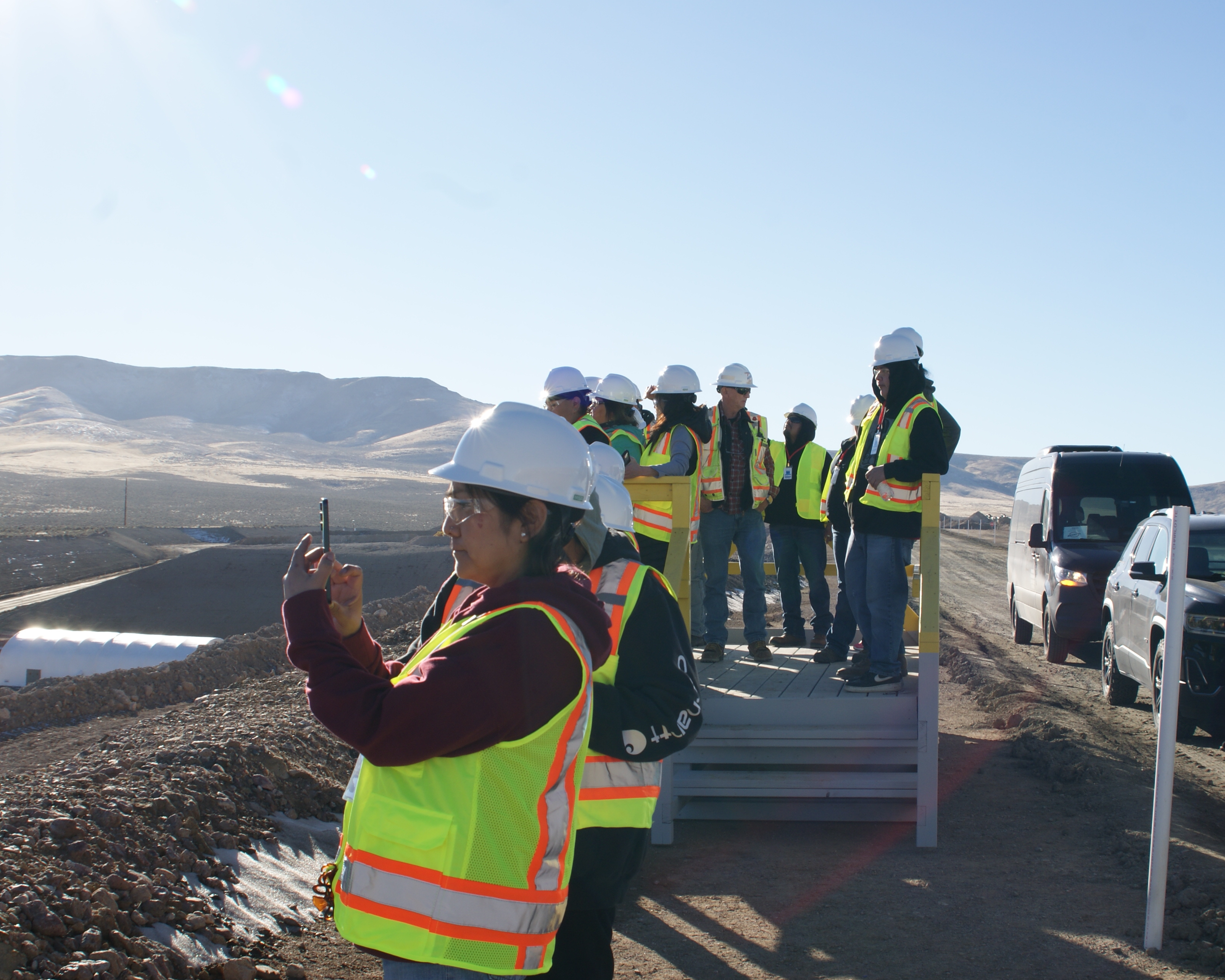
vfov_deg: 29.7
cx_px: 722
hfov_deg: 36.5
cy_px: 489
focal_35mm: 51
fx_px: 1849
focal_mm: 30
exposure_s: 1/125
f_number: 11
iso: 100
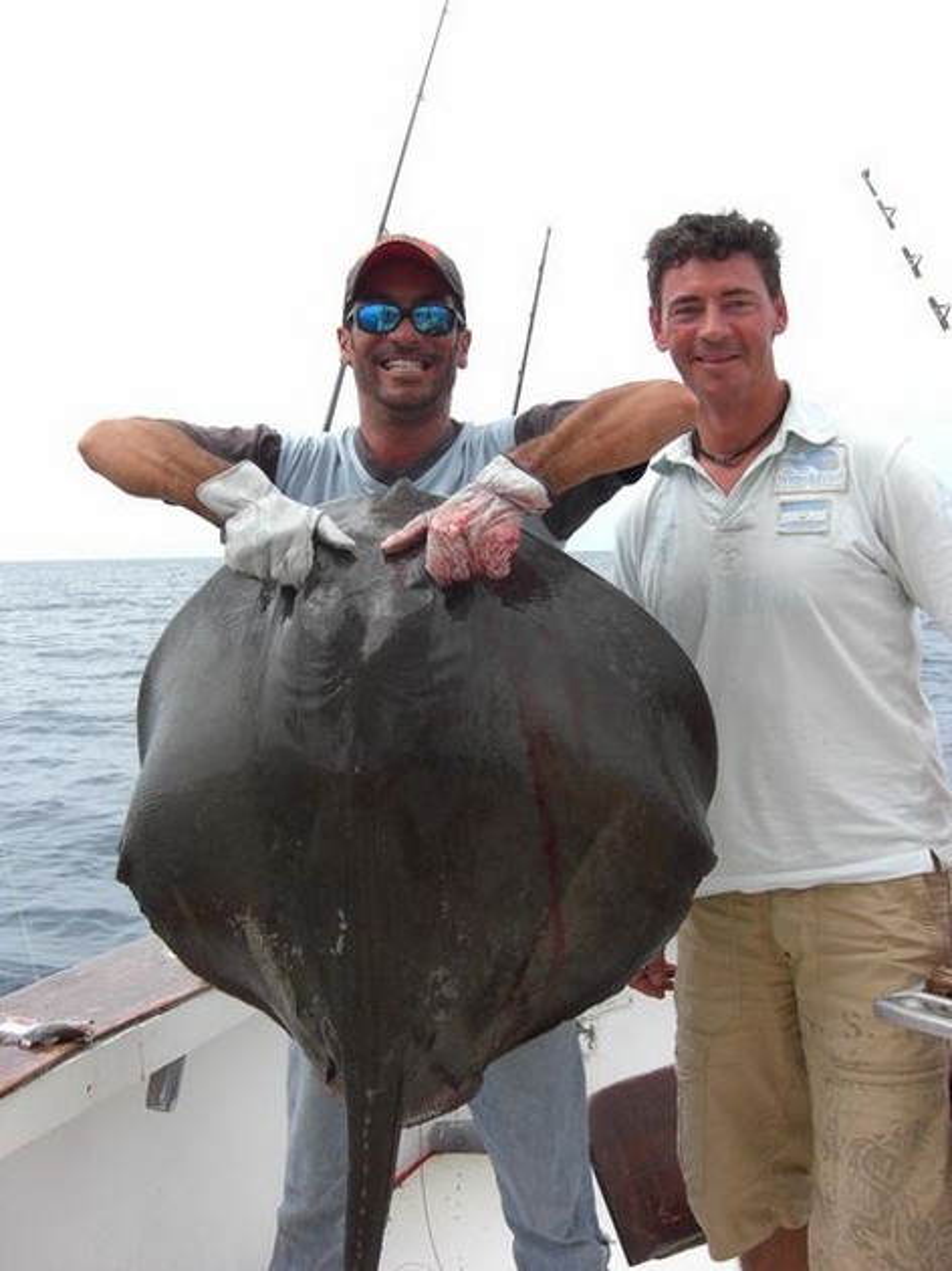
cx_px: 476
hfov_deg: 37.7
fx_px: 1394
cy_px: 636
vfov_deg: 49.0
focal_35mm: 38
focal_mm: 7.9
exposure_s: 1/500
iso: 80
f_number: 4
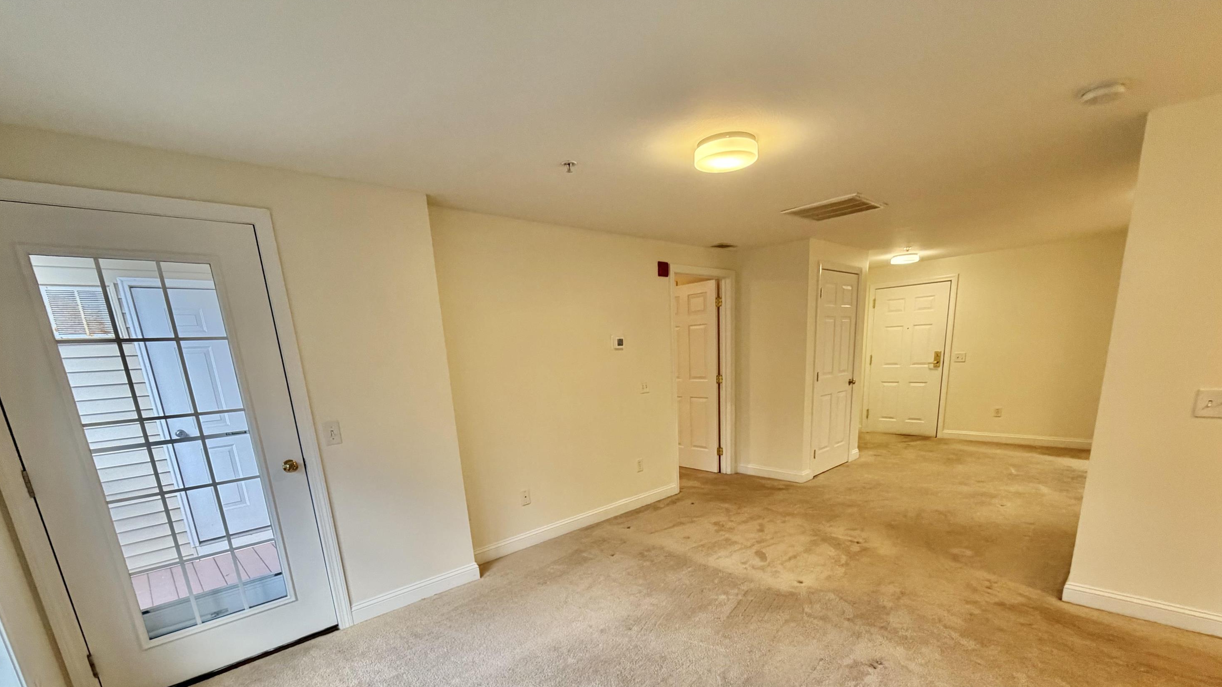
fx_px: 518
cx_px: 617
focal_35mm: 16
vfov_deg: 64.7
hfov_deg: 99.4
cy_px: 476
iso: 250
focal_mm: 2.22
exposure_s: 1/60
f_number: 2.2
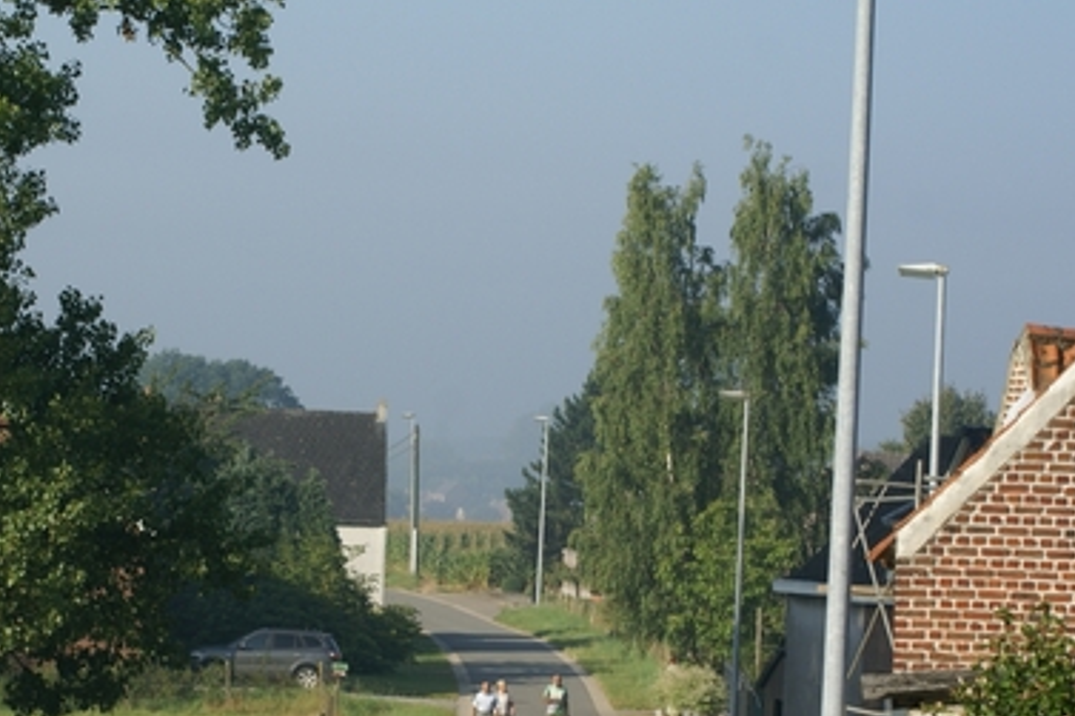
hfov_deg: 10.7
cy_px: 499
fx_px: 5701
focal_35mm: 191
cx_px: 254
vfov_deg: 7.2
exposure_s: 1/200
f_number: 11
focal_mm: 80
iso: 100
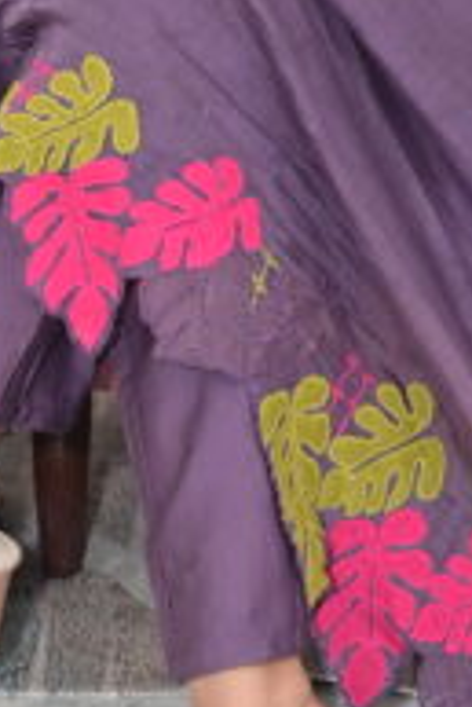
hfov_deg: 8.9
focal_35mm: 154
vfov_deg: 12.7
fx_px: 3023
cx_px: 457
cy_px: -324
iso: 800
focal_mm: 33
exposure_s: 1/250
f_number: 5.6
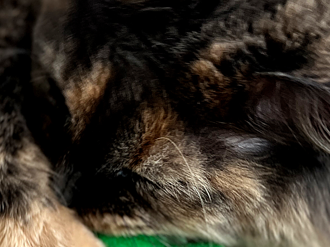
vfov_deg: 16.4
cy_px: 179
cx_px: 40
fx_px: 858
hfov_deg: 21.3
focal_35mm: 90
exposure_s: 1/86
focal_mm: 5.7
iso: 125
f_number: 1.5
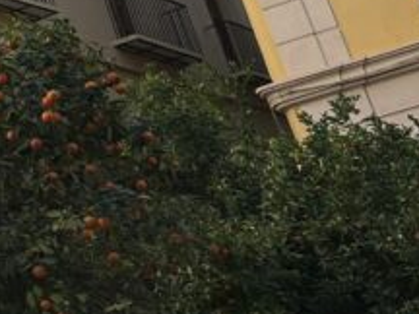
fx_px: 1489
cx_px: -566
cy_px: -91
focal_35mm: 123
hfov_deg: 12.7
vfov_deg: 11.7
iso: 50
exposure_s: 1/3571
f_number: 1.5
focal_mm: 5.7
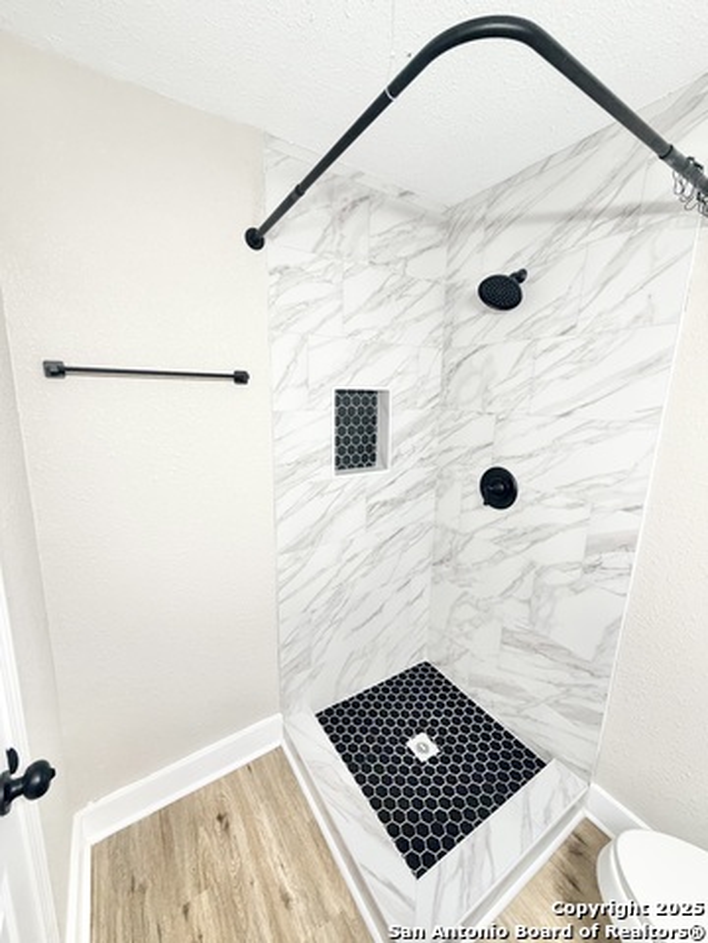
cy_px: 472
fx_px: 382
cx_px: 354
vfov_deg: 102.1
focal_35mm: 14
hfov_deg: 85.7
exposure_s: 1/60
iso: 250
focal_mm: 2.22
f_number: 2.2
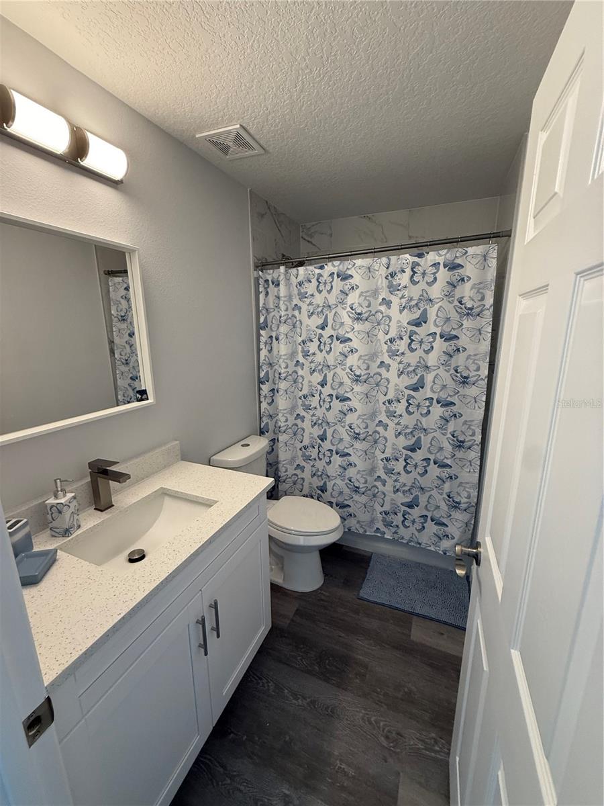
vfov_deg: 102.1
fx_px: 326
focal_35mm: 14
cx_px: 302
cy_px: 403
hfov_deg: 85.7
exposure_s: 1/120
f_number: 2.2
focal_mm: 2.22
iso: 250
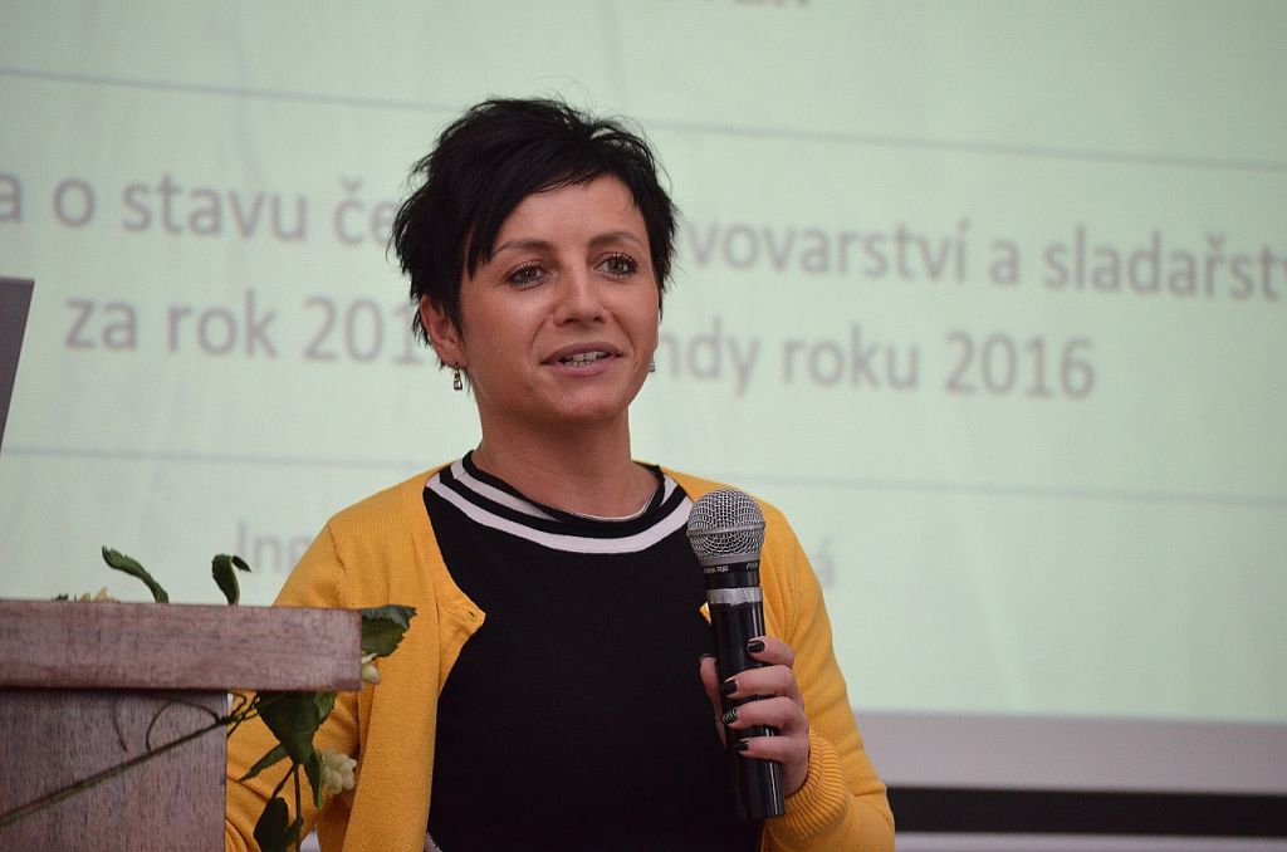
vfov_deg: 7.6
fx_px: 6421
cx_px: 644
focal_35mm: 180
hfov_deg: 11.4
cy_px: 426
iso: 2200
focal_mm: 120
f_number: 4.8
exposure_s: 1/60
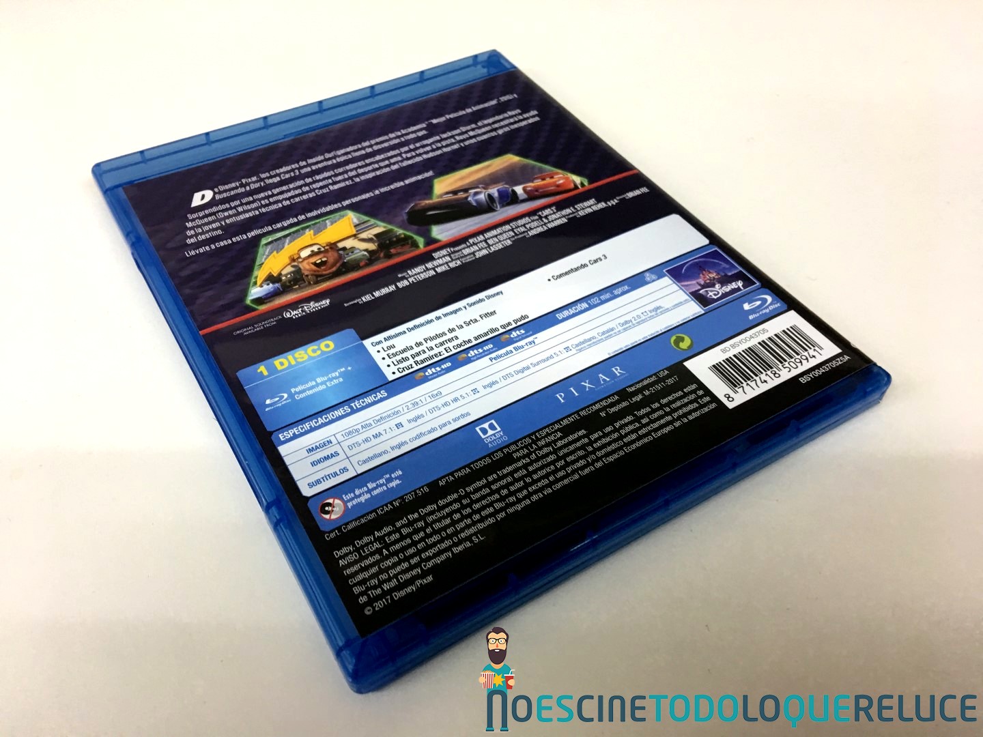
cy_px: 368
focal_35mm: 29
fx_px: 824
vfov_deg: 48.2
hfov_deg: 61.7
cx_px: 492
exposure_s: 1/17
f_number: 2.2
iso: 50
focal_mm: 4.15
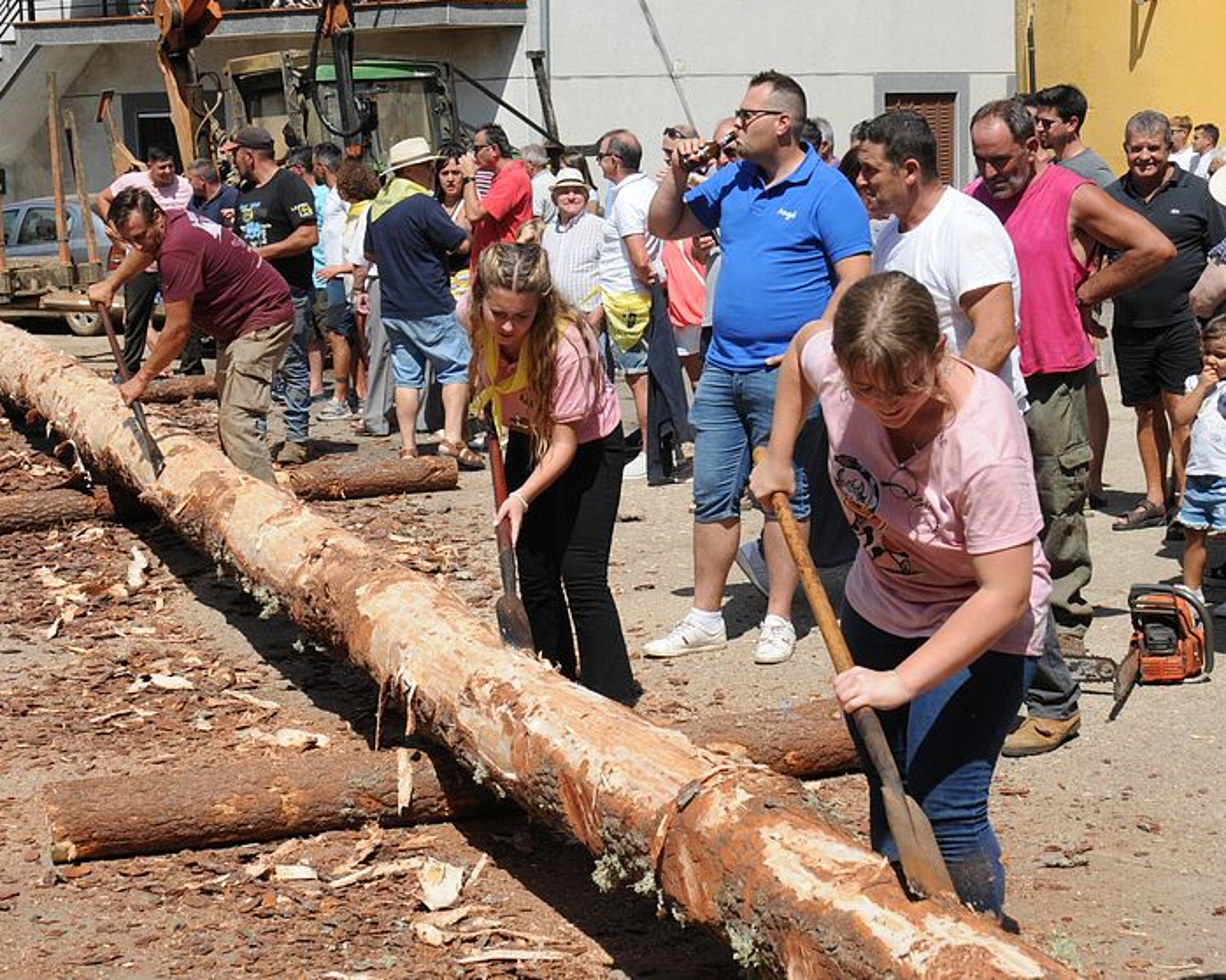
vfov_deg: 23.5
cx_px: 612
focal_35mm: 65
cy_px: 486
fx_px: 2358
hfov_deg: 29.1
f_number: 9
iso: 200
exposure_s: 1/400
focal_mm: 38
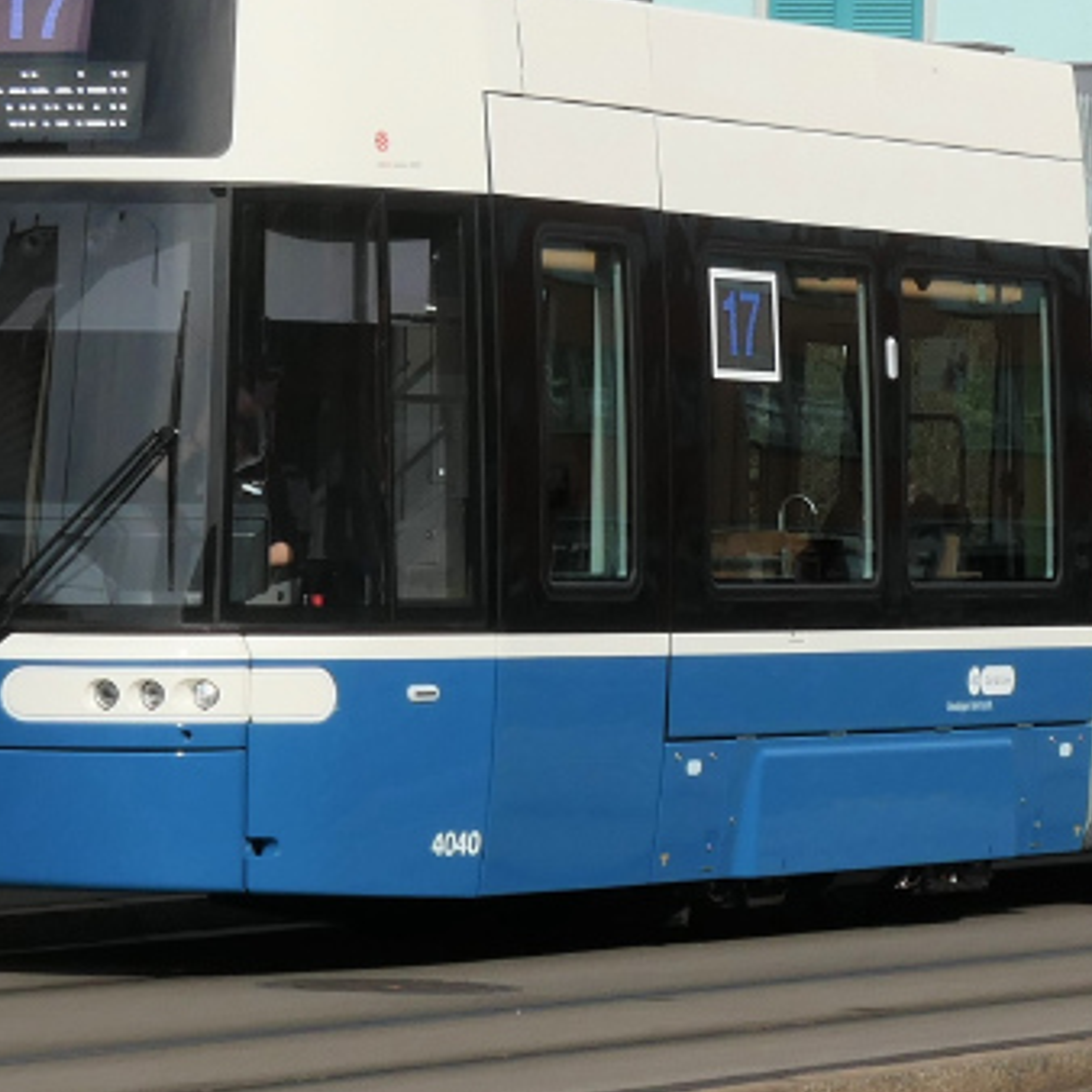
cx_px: 1144
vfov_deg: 9.5
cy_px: -19
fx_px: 6531
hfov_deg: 9.5
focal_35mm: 183
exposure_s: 1/800
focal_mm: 20.4
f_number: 7.1
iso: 200
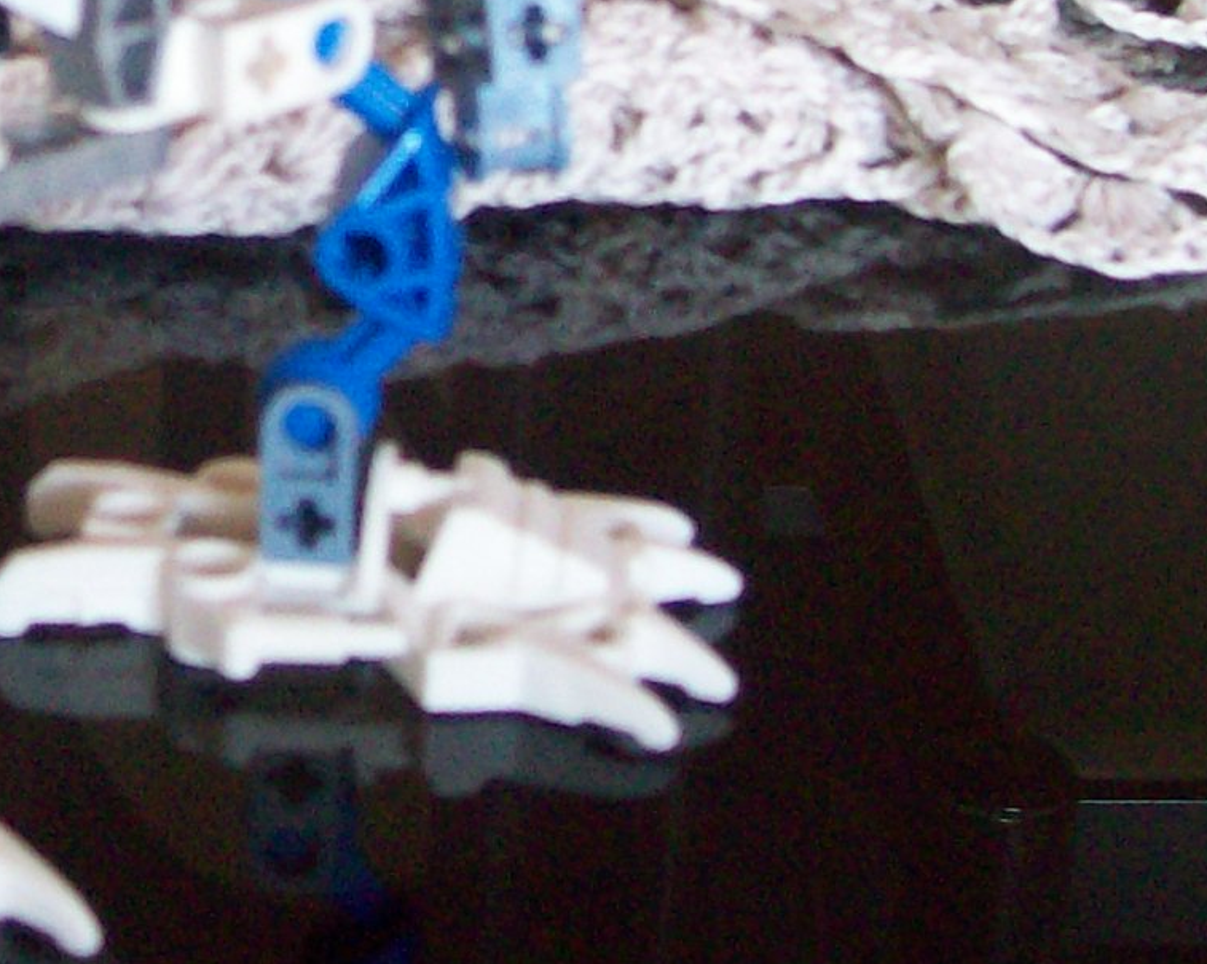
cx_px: -32
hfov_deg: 17.5
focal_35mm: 107
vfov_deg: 14.1
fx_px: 3821
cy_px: -56
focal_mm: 6
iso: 160
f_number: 2.7
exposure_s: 1/14
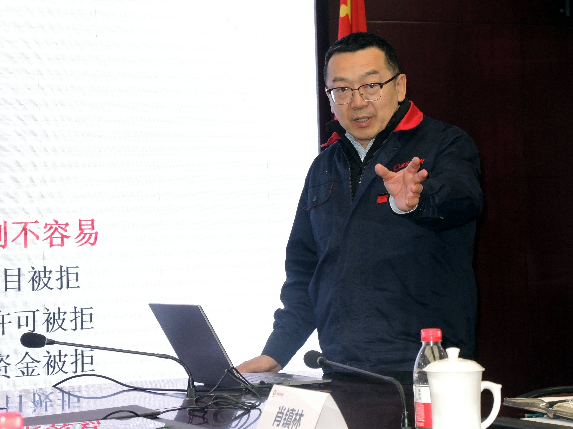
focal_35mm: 85
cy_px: 214
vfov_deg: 17.4
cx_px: 286
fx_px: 1407
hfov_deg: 23.0
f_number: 3.2
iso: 450
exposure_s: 1/125
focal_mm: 17.7
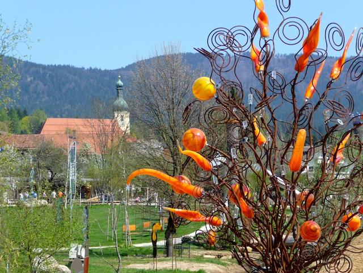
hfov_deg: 16.6
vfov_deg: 12.5
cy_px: 136
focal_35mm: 119
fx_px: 1248
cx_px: 182
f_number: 4.7
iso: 100
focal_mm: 20.3
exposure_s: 1/400
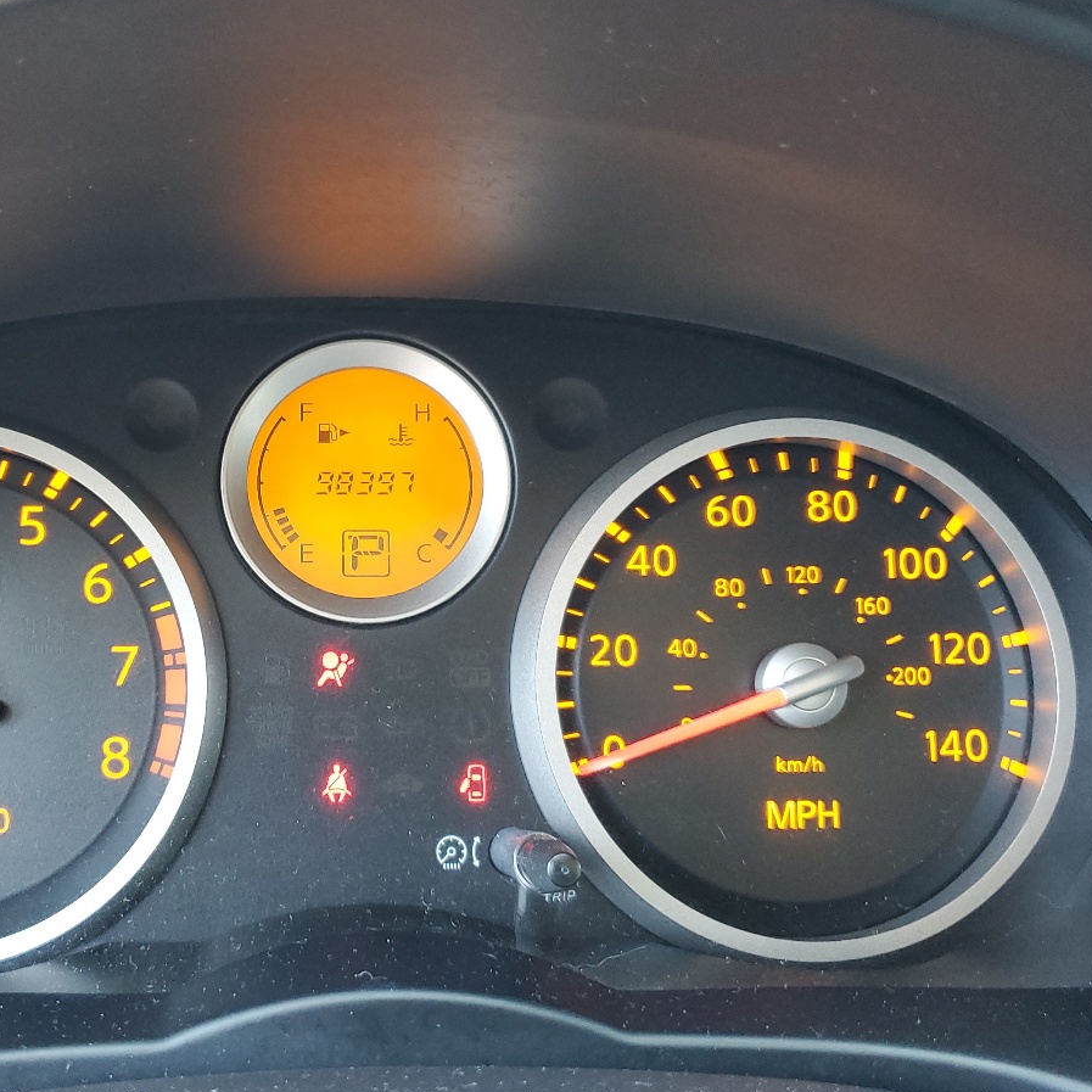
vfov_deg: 40.9
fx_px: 1463
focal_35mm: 41
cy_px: 590
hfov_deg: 39.9
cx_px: 290
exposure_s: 1/60.2
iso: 145
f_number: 1.5
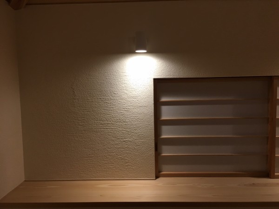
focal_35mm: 29
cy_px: 104
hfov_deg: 61.7
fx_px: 234
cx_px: 140
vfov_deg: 48.2
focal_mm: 4.15
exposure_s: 1/30
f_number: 2.2
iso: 40
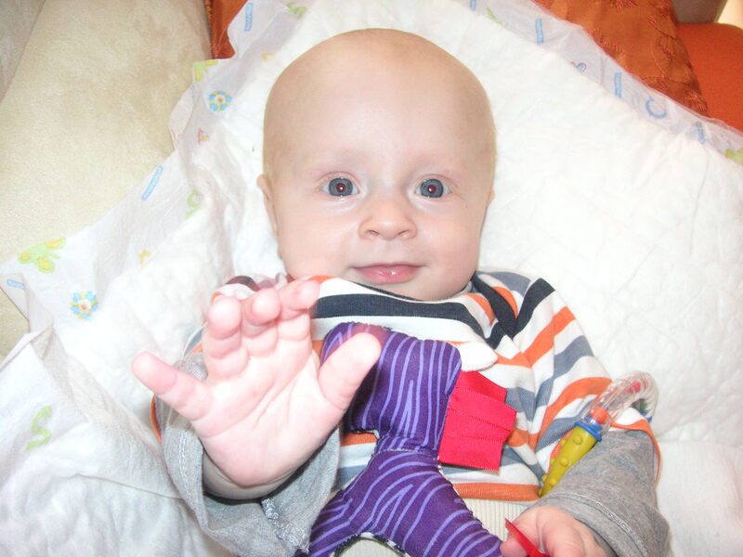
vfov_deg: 38.7
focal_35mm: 37
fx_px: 794
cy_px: 278
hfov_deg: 50.1
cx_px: 372
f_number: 2.8
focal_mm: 6.1
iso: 160
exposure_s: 1/45
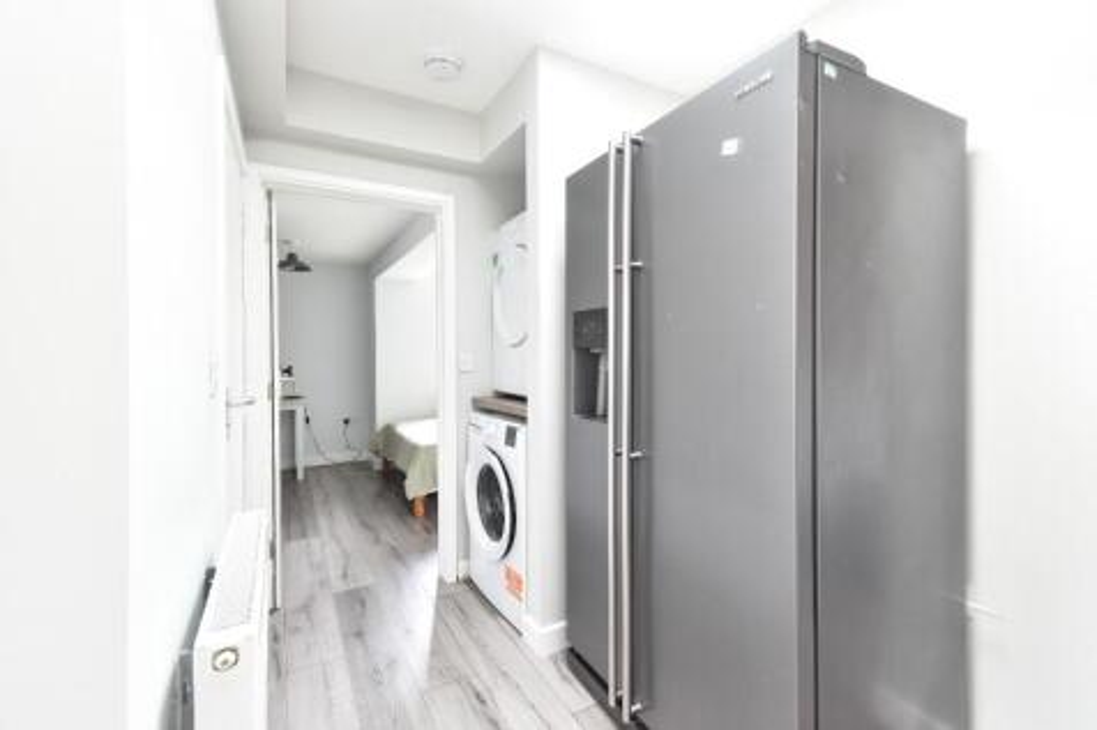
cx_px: 548
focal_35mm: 15
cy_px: 365
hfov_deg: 100.4
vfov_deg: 77.3
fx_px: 457
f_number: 9
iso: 200
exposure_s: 1.3
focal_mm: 10
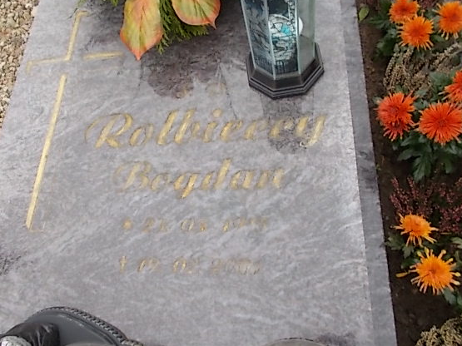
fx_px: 400
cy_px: 156
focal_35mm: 30
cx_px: 213
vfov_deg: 46.7
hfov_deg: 59.9
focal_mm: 4.6
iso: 80
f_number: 3.2
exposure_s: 1/50
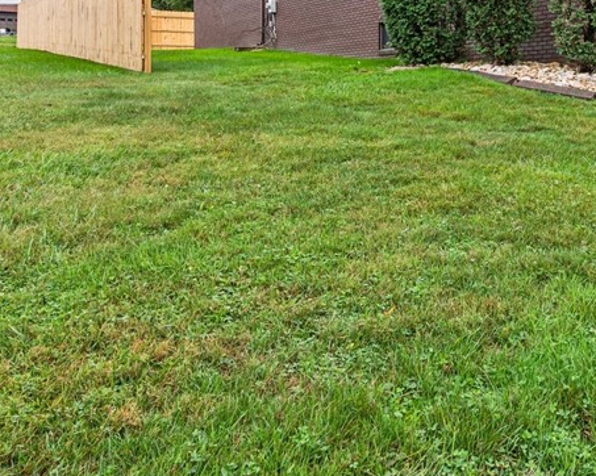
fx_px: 635
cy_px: 99
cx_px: 532
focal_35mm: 36
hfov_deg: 45.7
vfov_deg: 39.6
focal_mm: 16
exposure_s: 1/10
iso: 50
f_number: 11
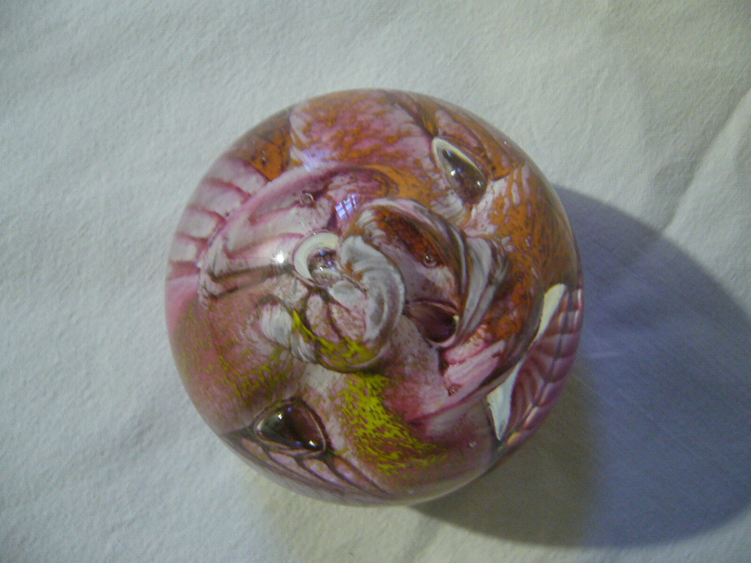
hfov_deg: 52.6
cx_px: 376
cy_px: 282
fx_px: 759
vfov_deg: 40.7
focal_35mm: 35
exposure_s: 1/8
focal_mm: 5.8
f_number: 2.8
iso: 200
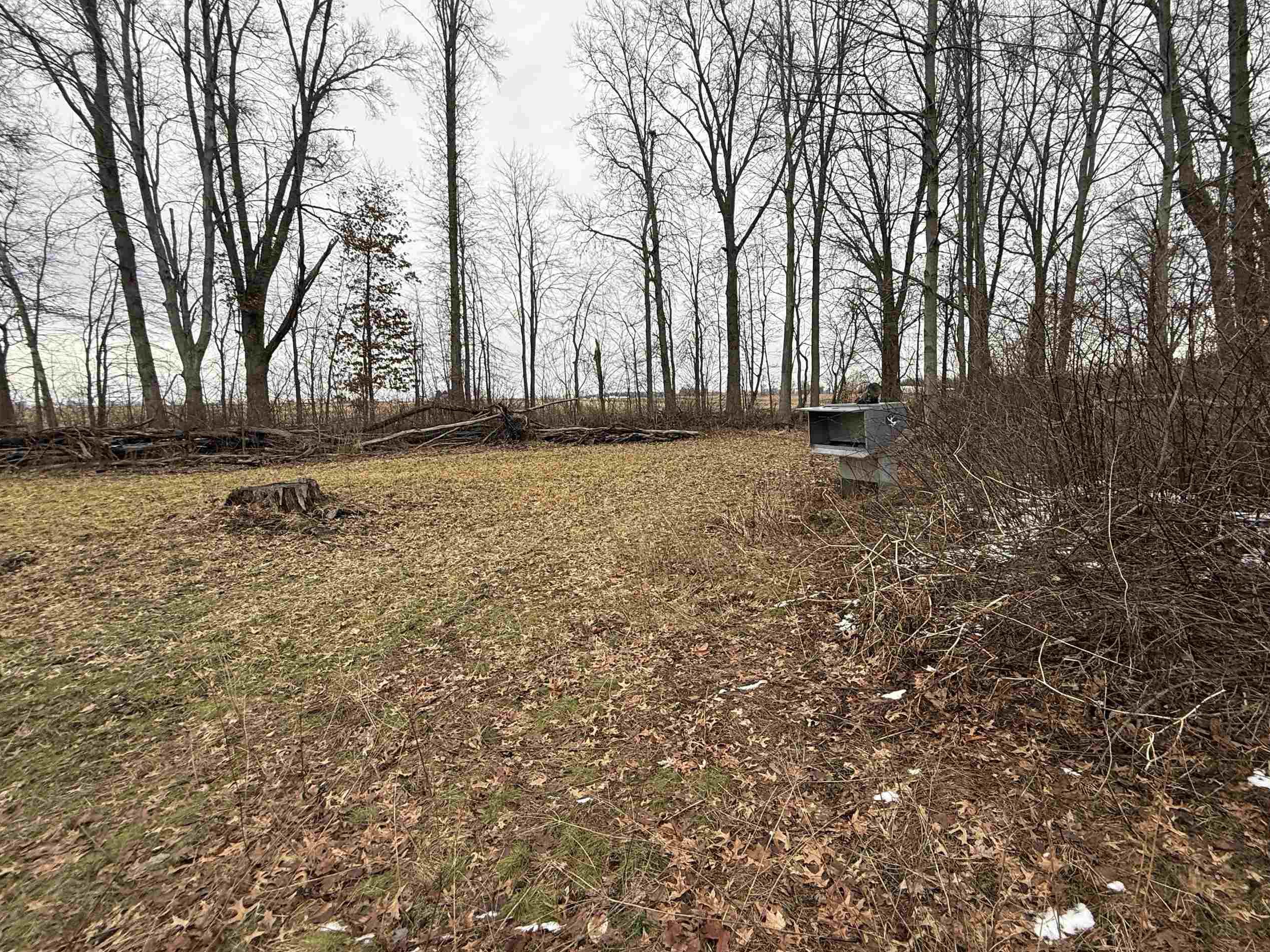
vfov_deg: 74.7
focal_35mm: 17
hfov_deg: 90.8
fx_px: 624
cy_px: 454
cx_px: 690
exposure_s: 1/159
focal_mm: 2.22
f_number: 2.2
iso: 50
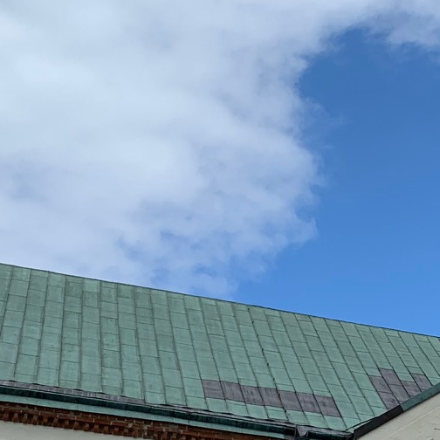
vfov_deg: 18.5
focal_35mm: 92
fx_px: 1323
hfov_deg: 18.2
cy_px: 407
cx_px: 486
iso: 25
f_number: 1.8
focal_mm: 4.25
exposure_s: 1/2364
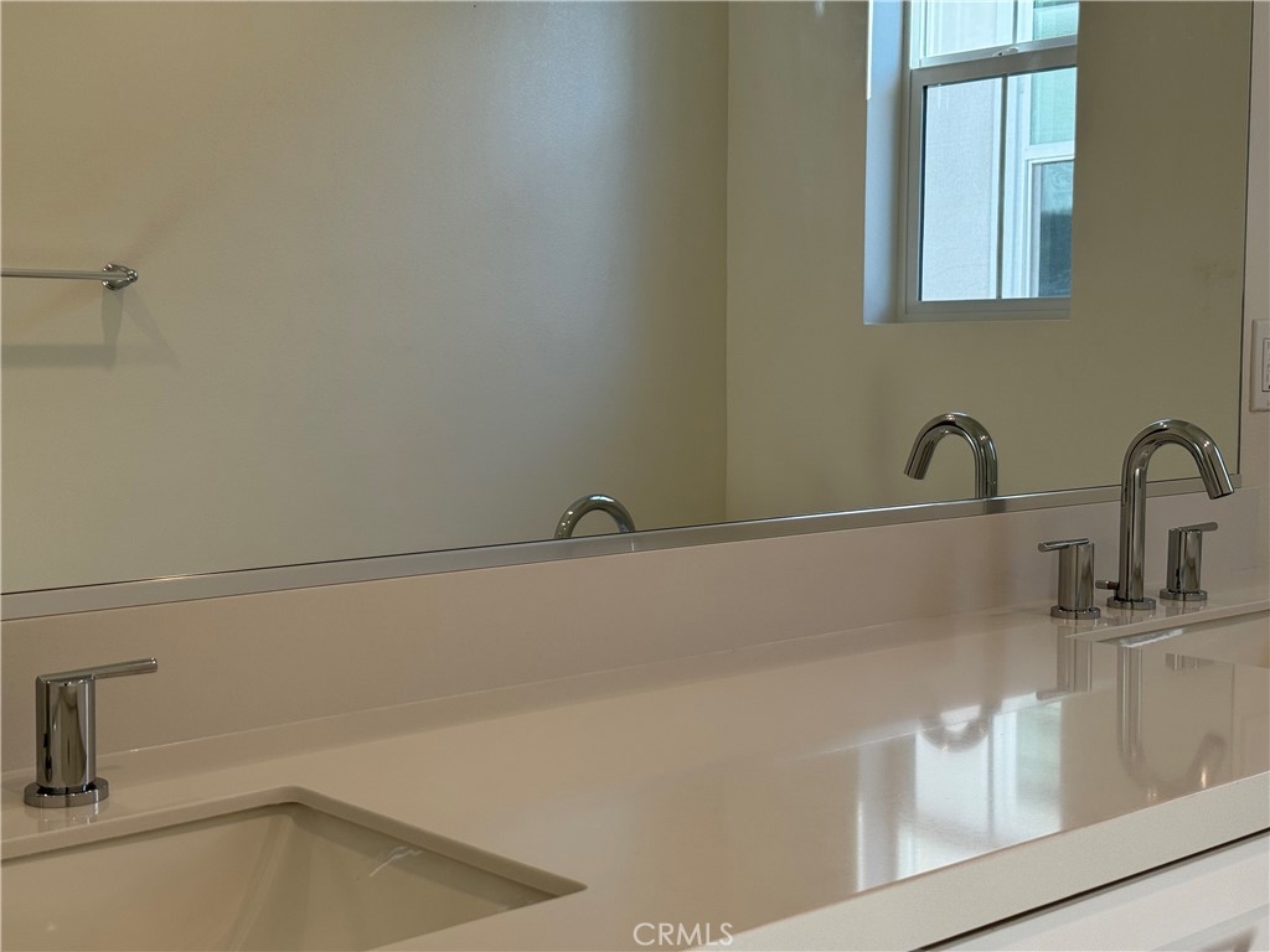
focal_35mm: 48
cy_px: 476
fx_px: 1761
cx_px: 635
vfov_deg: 30.3
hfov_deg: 39.7
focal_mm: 6.86
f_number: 1.78
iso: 64
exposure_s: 1/275
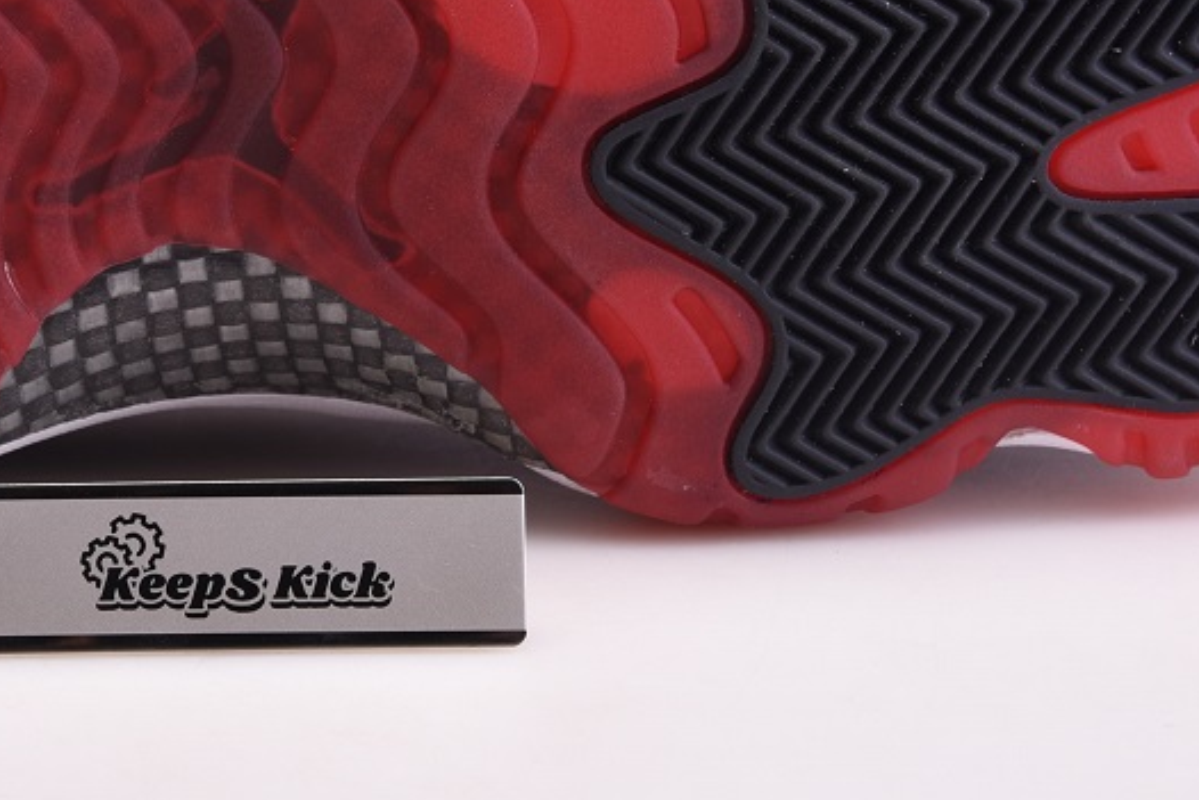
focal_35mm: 178
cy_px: -92
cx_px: 317
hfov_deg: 11.5
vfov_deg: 7.7
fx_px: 5930
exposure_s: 1/125
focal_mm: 78
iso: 100
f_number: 11
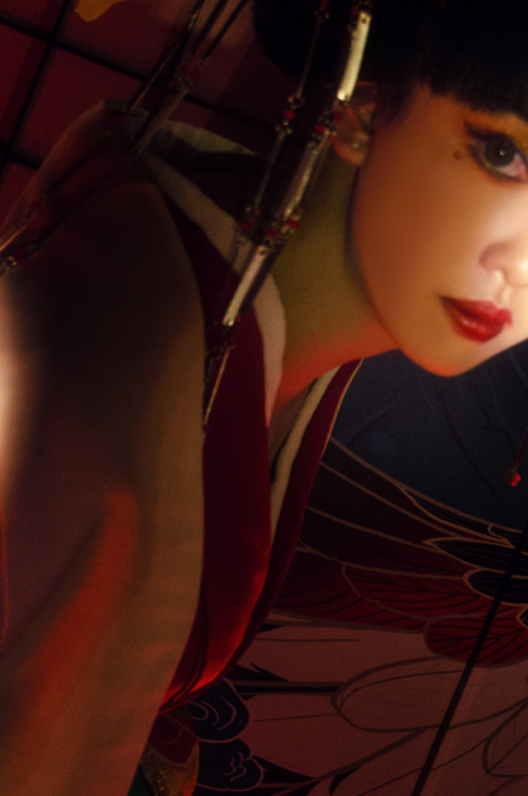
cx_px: 395
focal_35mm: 69
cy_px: 302
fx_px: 1523
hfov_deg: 19.5
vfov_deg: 29.2
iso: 800
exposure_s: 1/60
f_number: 4
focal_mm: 23
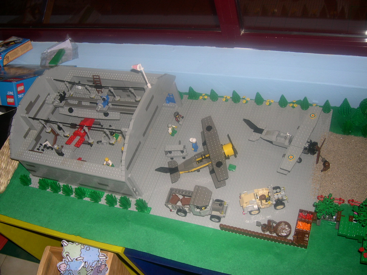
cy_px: 138
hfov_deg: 49.0
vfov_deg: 37.7
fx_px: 403
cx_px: 184
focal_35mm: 38
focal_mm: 8
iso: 100
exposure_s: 1/60
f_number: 2.8
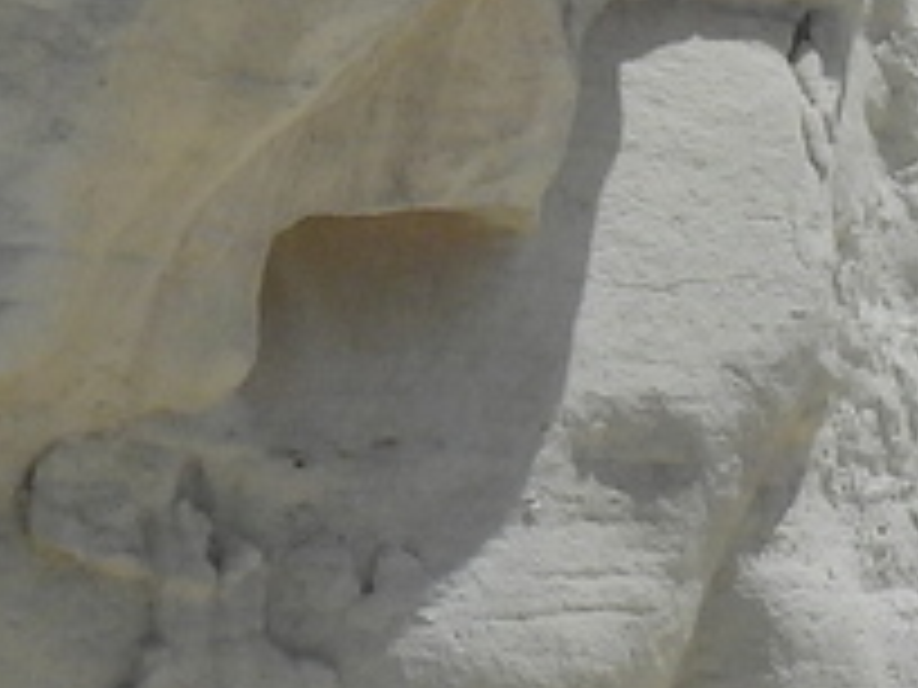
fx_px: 108041
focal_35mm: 4074
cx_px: 612
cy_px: -580
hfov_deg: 0.5
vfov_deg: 0.4
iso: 100
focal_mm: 116
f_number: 5.6
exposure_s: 1/1250
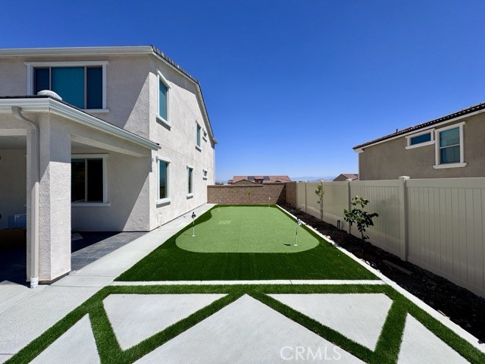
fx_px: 196
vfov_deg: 85.7
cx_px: 242
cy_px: 182
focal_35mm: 14
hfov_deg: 102.1
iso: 40
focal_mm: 2.22
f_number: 2.2
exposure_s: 1/3390
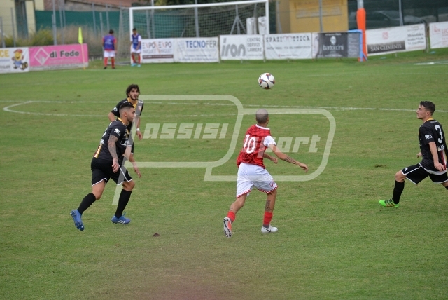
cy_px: 150
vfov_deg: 7.9
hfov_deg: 11.7
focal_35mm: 175
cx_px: 224
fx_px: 2180
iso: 640
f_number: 5.6
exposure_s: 1/1000
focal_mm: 175
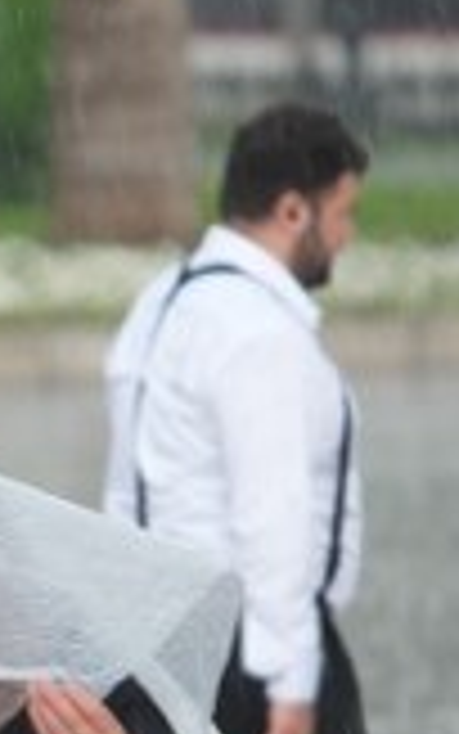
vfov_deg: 2.5
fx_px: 16538
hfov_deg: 1.6
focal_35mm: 827
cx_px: -598
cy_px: 849
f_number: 4
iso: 800
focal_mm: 165
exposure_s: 1/200
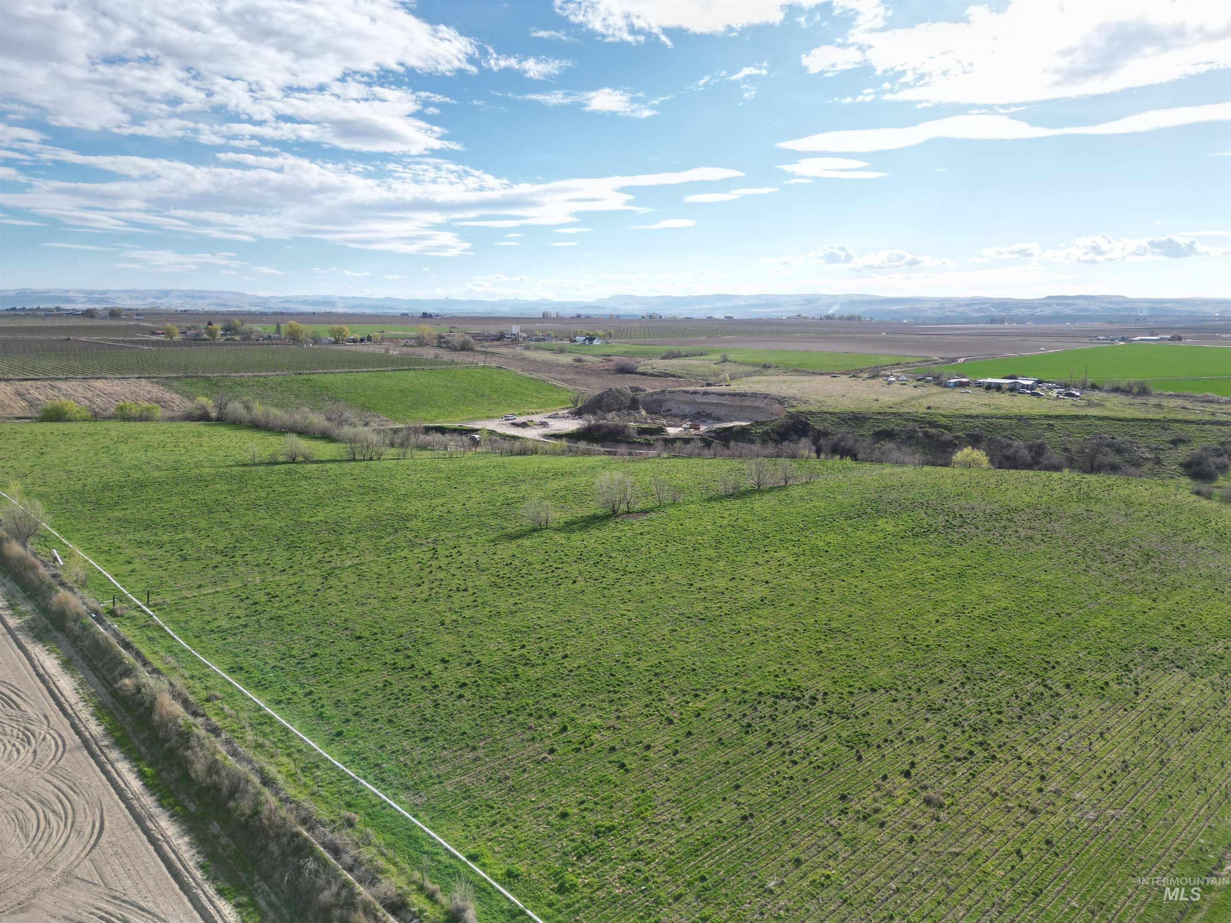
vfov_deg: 56.8
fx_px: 853
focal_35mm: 24
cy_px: 462
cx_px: 616
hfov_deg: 71.6
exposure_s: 1/3000
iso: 110
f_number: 1.7
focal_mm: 6.72
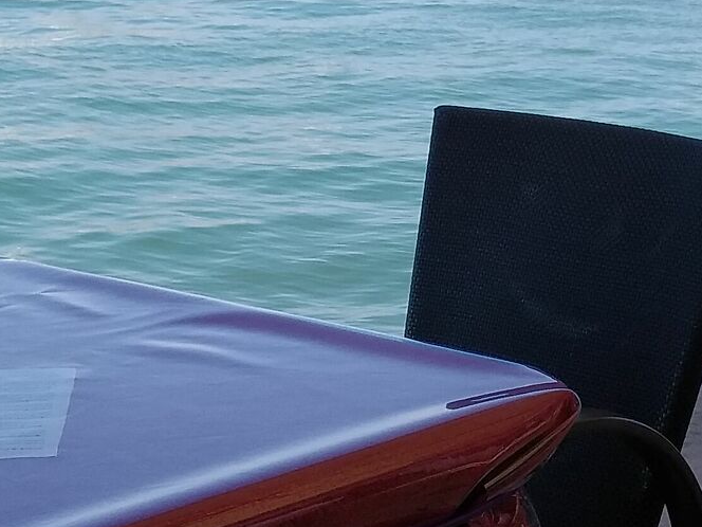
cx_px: 481
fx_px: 1906
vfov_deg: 15.7
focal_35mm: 94
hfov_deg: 20.8
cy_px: 203
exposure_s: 1/998
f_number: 2.2
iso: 100
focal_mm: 3.82
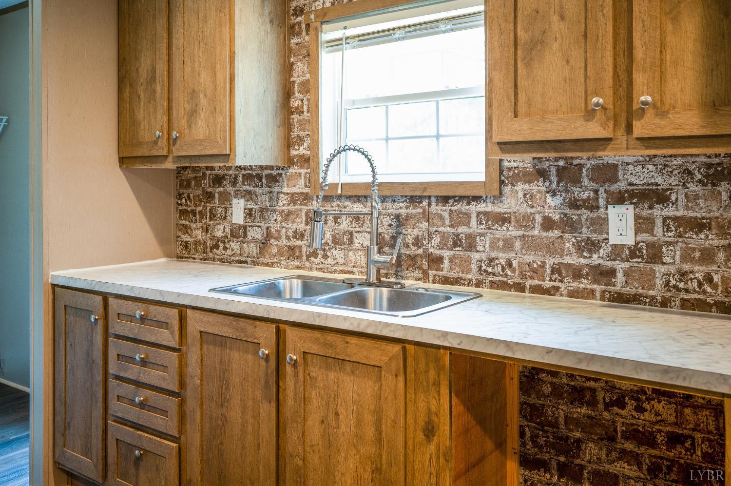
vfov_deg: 43.5
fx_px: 609
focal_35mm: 30
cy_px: 243
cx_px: 366
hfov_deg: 62.0
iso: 320
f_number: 4
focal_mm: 30
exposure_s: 1/25
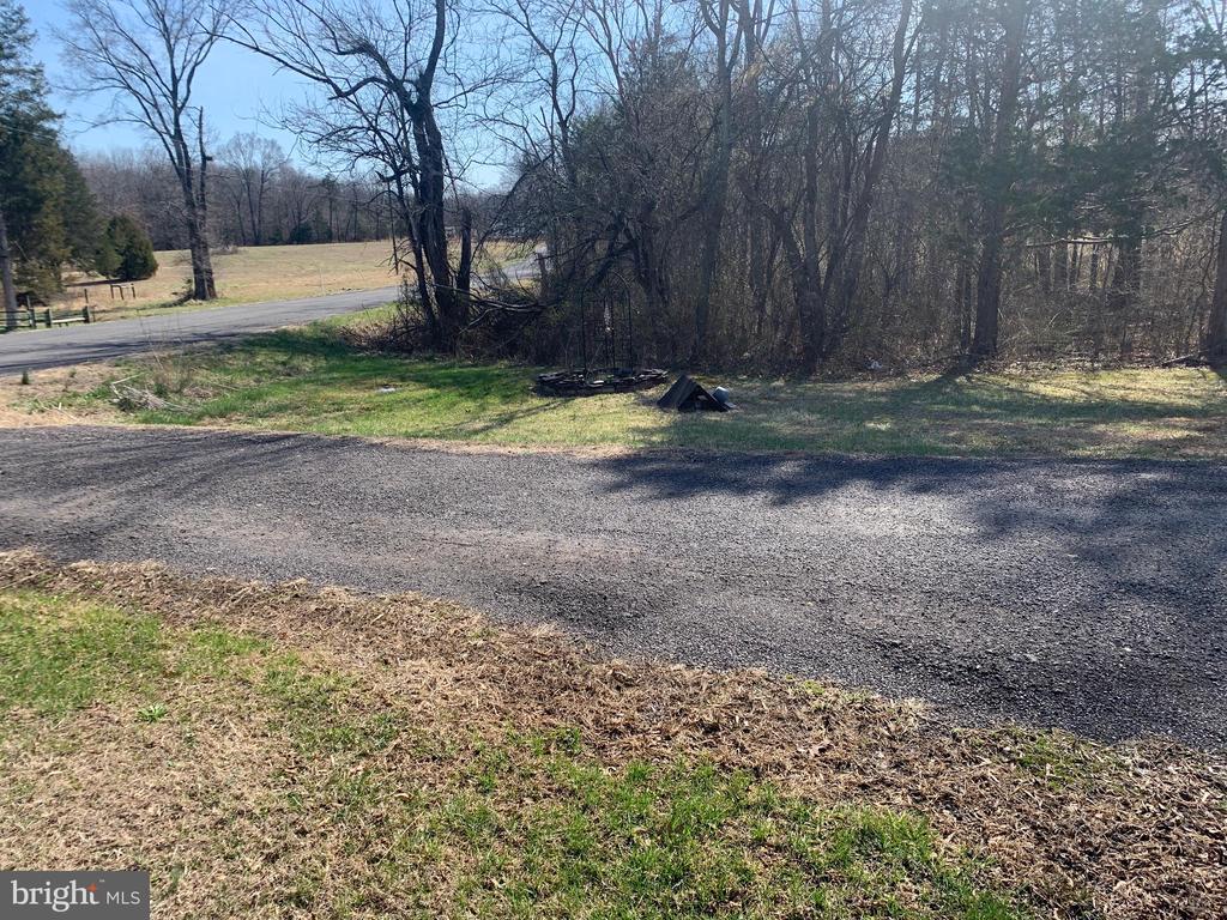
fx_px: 922
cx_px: 614
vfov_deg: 53.1
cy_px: 460
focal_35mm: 26
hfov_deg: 67.3
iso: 25
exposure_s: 1/1021
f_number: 1.8
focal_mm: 4.25
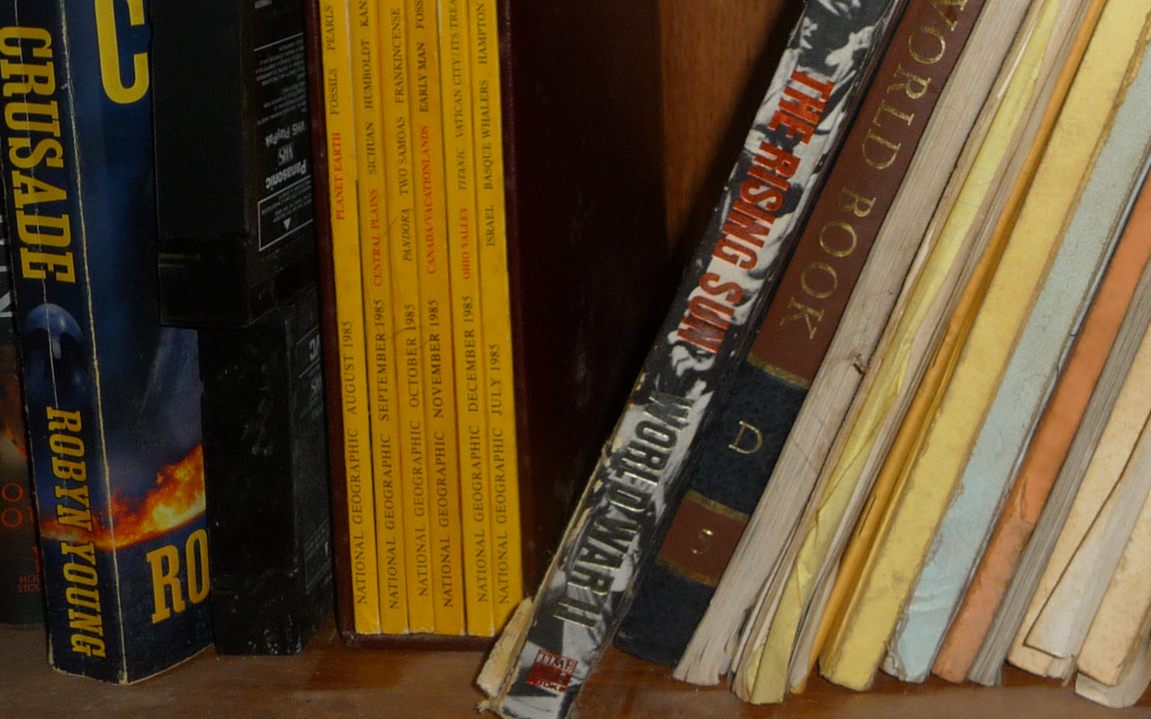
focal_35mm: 66
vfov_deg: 19.5
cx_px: 1102
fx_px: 2070
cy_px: 120
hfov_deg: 29.4
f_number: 3.3
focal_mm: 4.7
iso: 100
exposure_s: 1/30
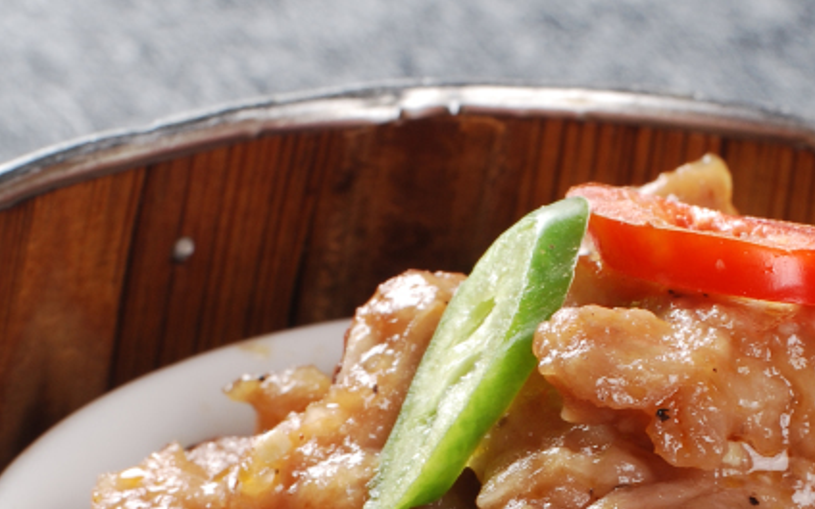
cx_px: 665
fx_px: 4109
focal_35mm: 185
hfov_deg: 11.3
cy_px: 608
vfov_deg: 7.0
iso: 100
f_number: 11
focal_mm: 50
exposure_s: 1/125
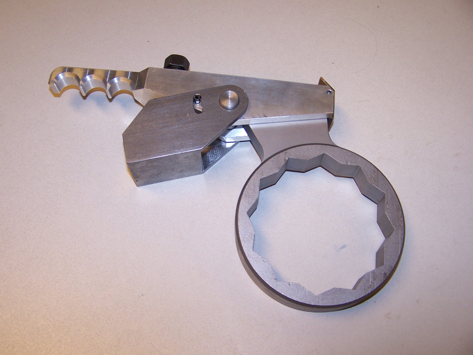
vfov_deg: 37.7
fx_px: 519
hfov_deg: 49.0
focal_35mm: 38
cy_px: 178
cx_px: 236
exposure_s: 1/60
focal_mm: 6.3
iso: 140
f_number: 2.8
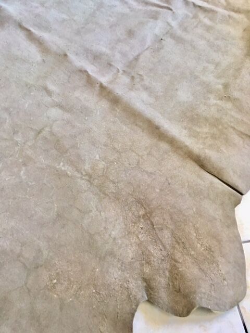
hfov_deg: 48.2
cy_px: 166
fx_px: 279
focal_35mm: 29
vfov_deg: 61.7
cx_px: 125
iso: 160
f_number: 2.2
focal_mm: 4.15
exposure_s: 1/33
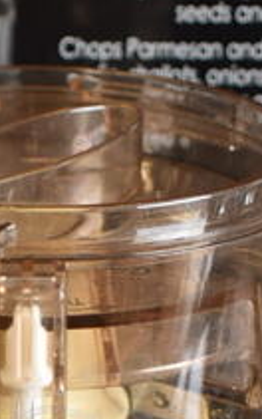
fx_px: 1359
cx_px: 28
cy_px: 458
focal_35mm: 119
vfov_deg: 17.0
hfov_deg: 11.0
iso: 160
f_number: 3.5
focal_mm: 18
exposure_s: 1/30
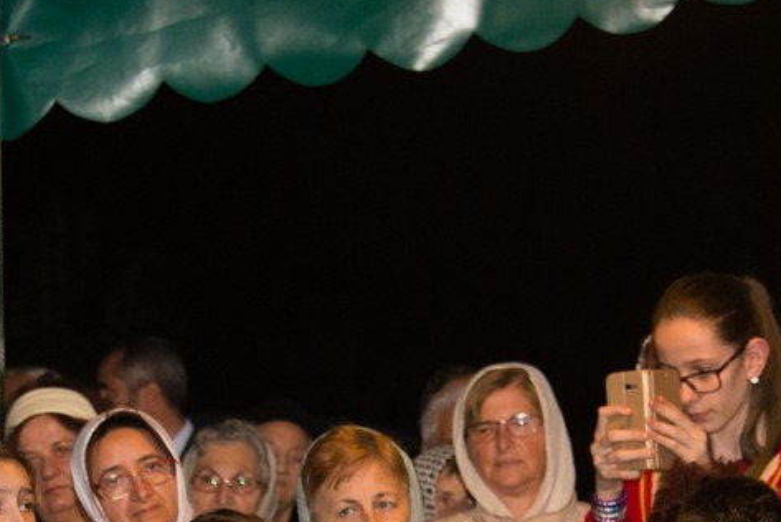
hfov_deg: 7.5
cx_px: 359
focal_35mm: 273
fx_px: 5926
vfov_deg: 5.0
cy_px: 662
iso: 1600
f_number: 5.3
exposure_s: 1/80
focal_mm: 90
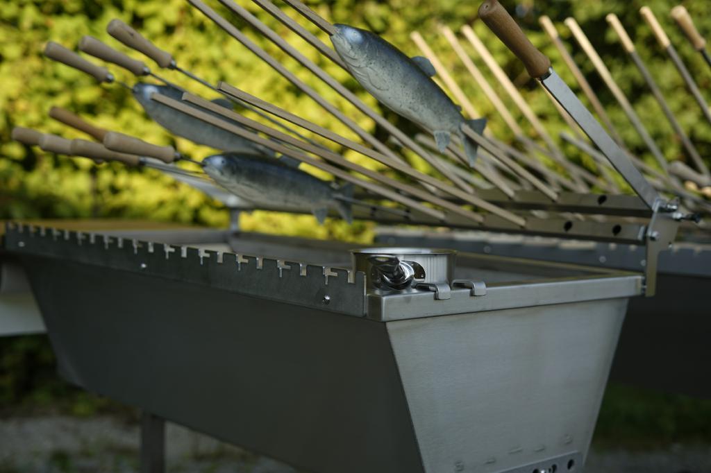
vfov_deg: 27.0
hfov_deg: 39.6
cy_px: 236
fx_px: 987
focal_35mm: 50
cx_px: 356
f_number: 2.8
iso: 64
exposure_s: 1/400
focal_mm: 50
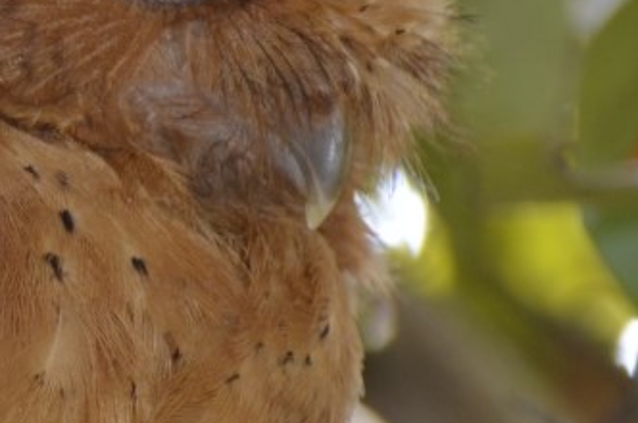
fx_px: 22128
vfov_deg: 1.1
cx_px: -370
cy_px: 73
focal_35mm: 1251
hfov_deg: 1.7
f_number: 5
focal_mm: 170
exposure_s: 1/125
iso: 320
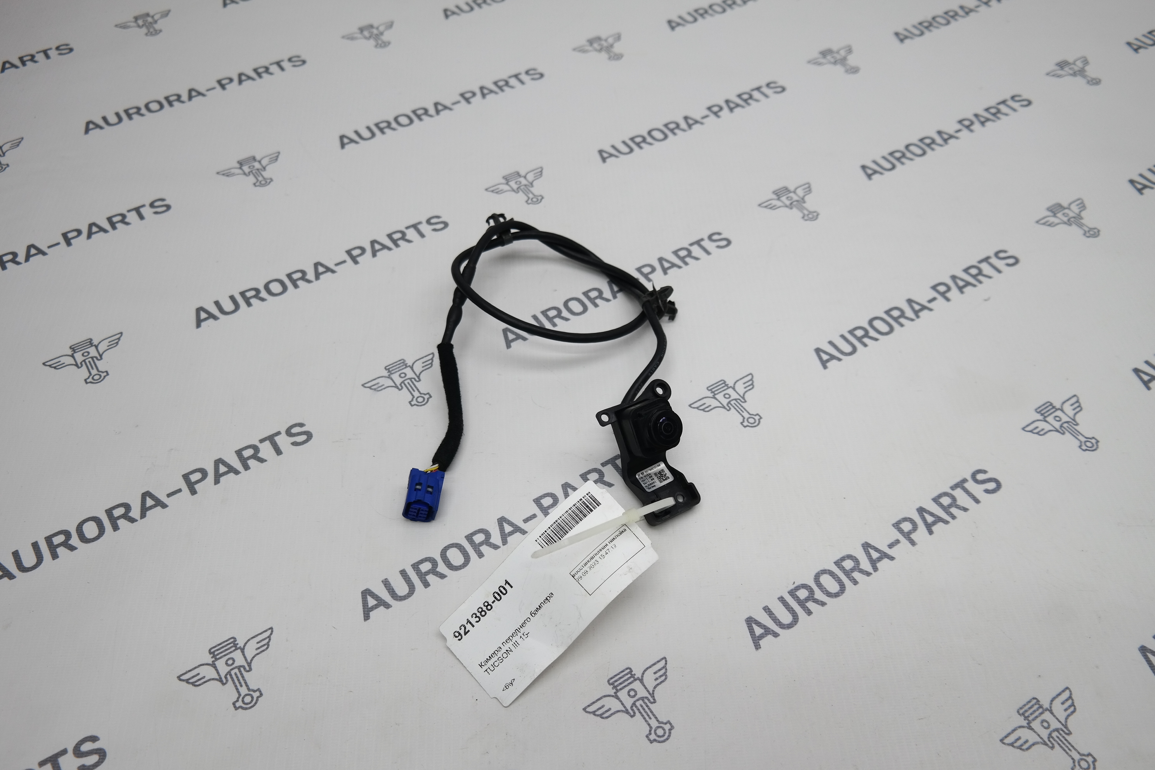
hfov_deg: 61.9
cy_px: 385
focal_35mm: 30
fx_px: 962
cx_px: 578
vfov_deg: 43.6
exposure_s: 1/100
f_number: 3.5
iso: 100
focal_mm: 20
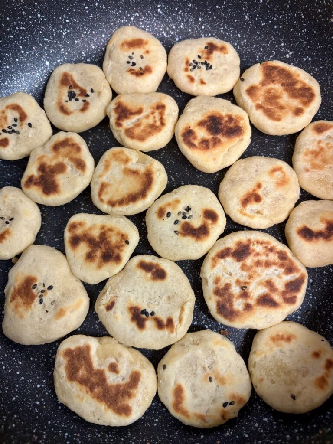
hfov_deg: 53.1
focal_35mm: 26
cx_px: 166
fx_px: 333
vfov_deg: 67.3
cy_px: 222
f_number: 1.6
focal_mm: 5.96
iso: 500
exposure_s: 1/60
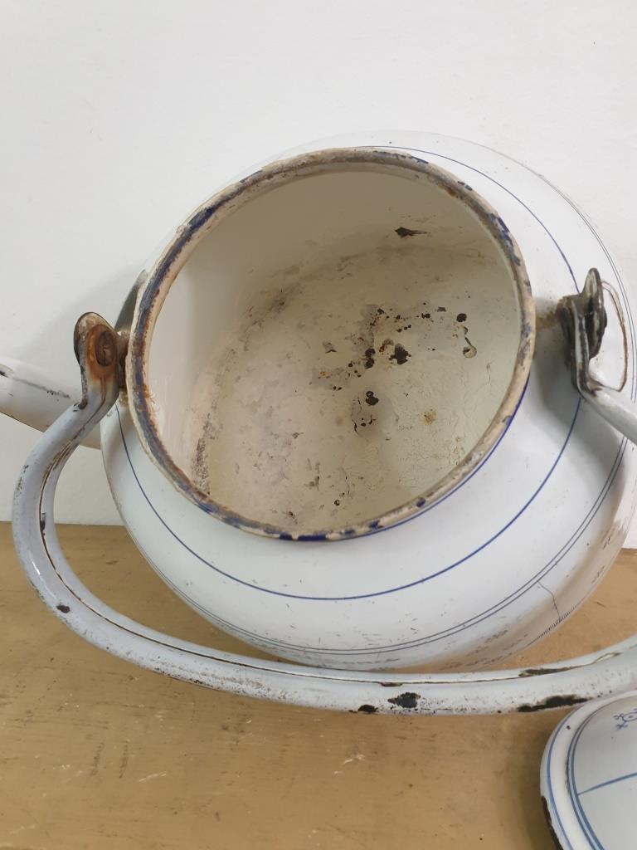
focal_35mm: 26
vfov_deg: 67.3
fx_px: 638
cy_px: 425
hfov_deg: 53.1
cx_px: 318
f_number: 2.4
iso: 400
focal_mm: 4.3
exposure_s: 1/50
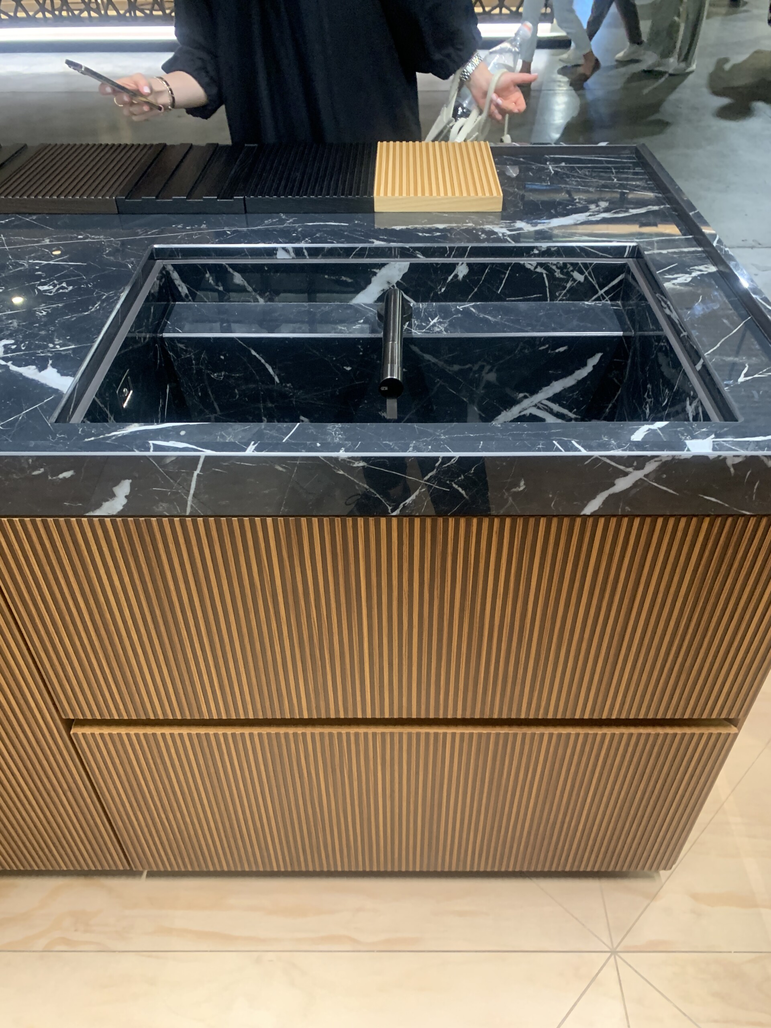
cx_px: 386
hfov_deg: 53.1
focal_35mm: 26
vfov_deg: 67.3
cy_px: 514
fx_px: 772
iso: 400
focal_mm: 4.25
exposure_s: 1/33
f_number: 1.8
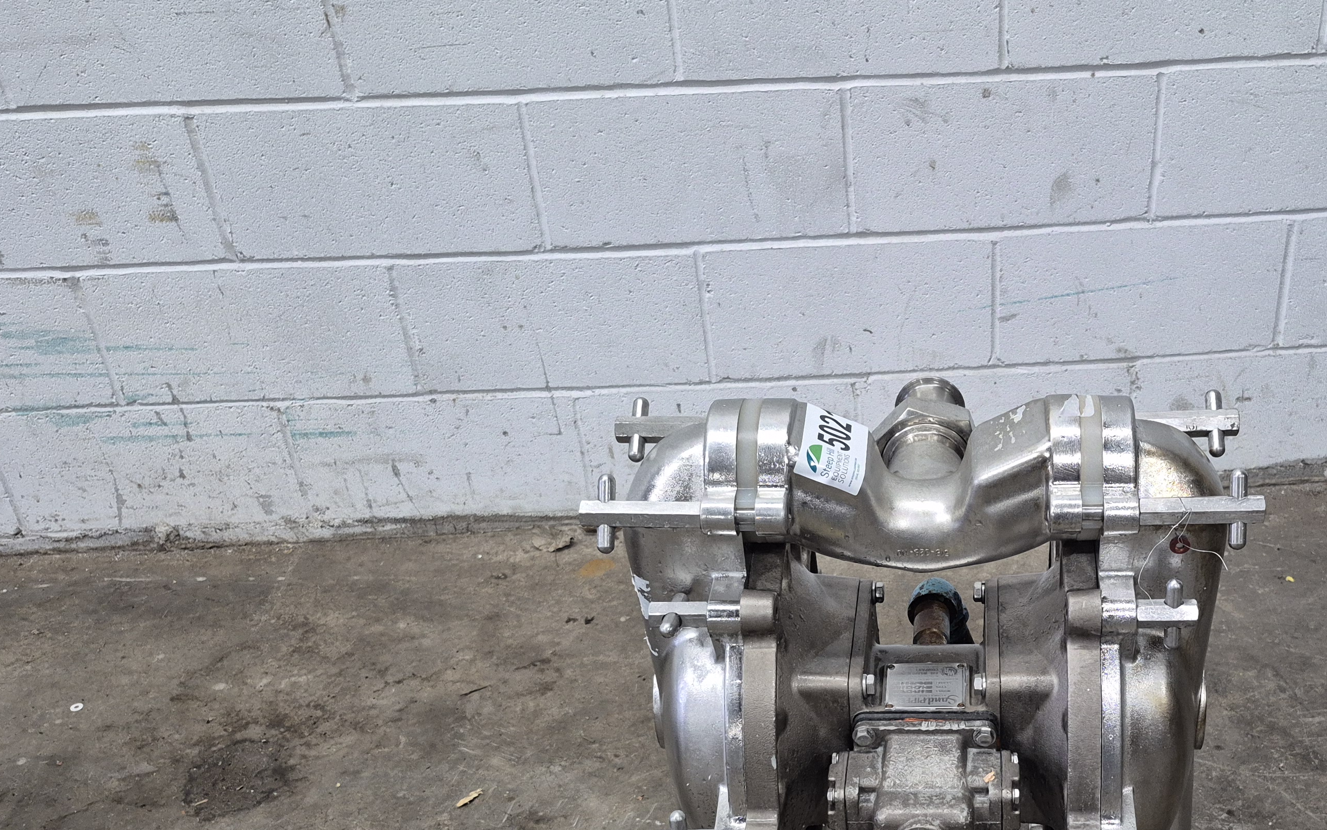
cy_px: 611
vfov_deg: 33.0
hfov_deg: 50.4
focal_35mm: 38
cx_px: 906
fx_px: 1374
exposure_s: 1/120
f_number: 1.8
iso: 320
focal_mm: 5.4
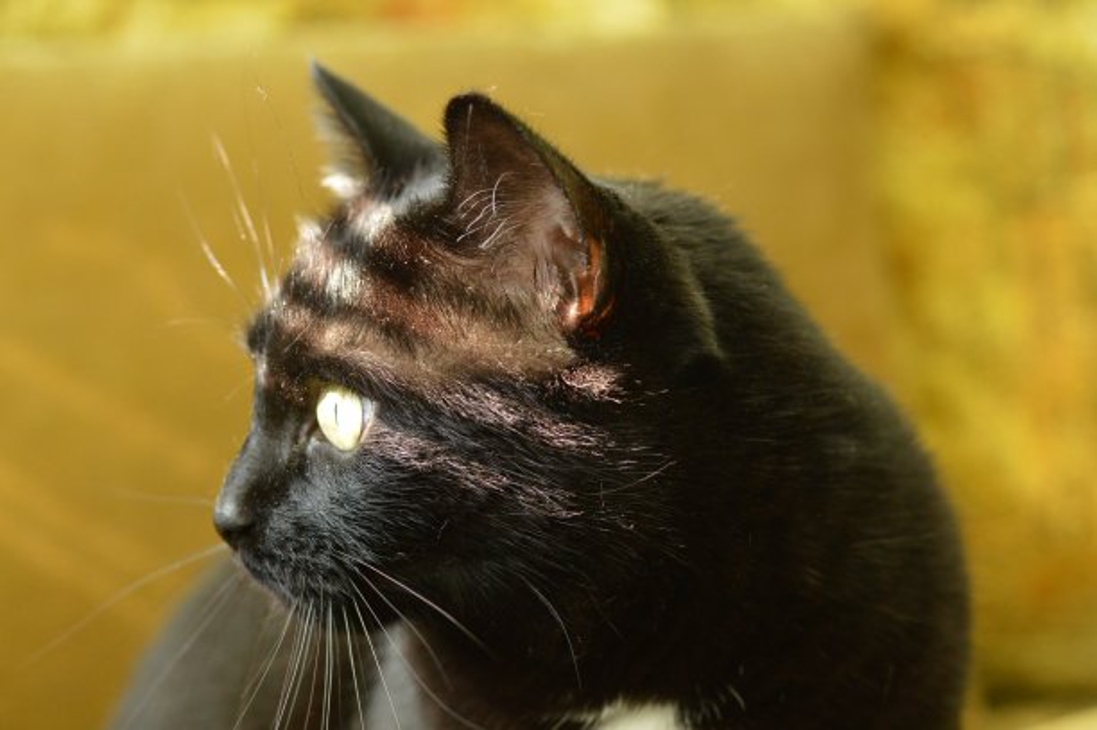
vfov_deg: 18.2
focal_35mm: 75
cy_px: 365
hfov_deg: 27.0
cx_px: 548
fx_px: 2284
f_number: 4
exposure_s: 1/80
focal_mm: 50
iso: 900
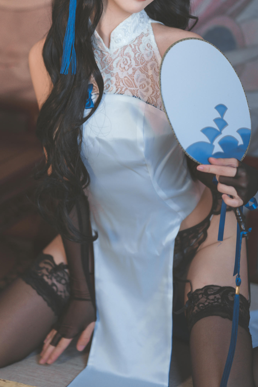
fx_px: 1365
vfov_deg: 16.1
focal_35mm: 127
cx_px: 108
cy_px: 115
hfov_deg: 10.8
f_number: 1.8
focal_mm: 85
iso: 250
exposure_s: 1/80
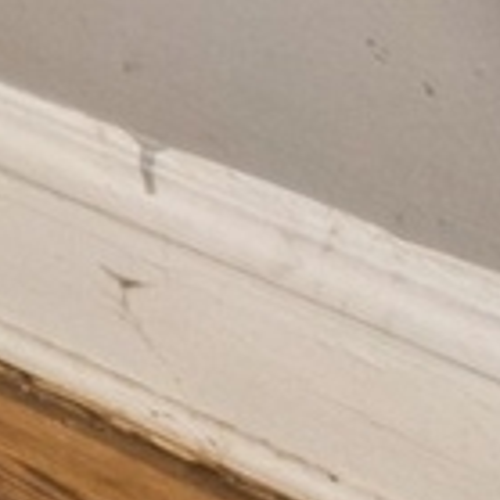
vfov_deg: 8.7
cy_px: -1371
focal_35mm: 119
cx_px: -2356
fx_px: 1945
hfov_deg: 5.3
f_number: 8
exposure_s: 1/25
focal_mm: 12
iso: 200
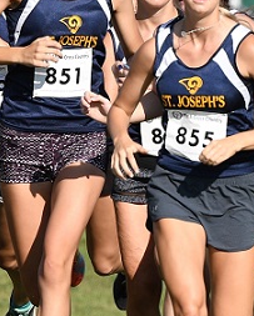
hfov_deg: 1.5
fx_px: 9539
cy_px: 187
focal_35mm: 1017
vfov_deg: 1.9
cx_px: 3
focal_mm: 200
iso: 100
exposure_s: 1/1000
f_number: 4
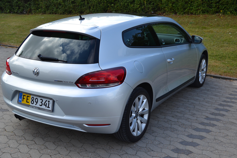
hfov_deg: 46.4
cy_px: 79
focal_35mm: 42
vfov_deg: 31.9
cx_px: 118
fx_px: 276
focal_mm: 28
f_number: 6.3
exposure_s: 1/160
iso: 100
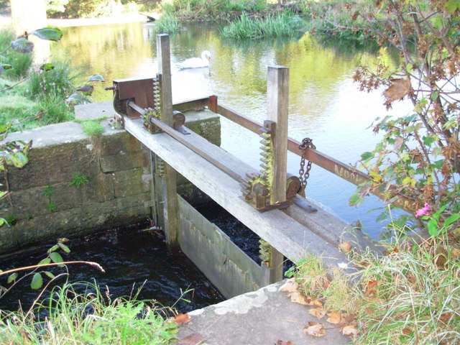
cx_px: 230
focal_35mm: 38
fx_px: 505
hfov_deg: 49.0
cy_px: 172
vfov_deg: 37.7
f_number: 2.9
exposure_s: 1/128
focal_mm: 6.3
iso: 200
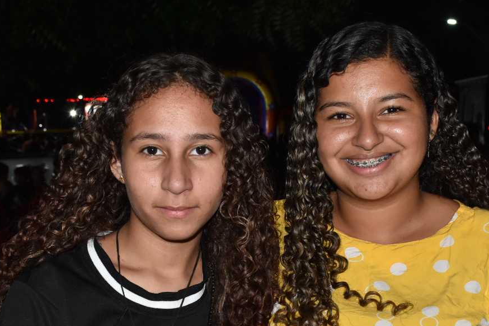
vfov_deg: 21.0
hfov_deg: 31.4
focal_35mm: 64
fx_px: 868
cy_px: 273
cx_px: 266
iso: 800
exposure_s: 1/100
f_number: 6.3
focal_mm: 23
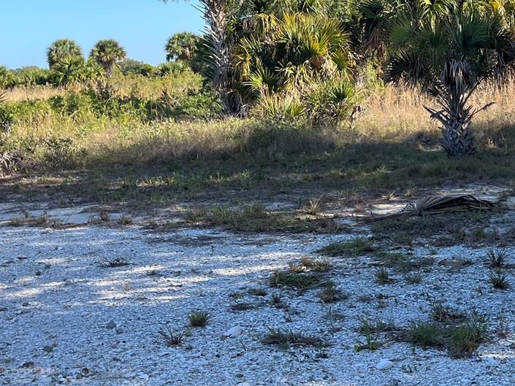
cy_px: 58
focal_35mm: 59
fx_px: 878
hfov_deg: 31.9
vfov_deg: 24.3
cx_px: 409
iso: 50
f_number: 1.6
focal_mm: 5.1
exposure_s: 1/1776
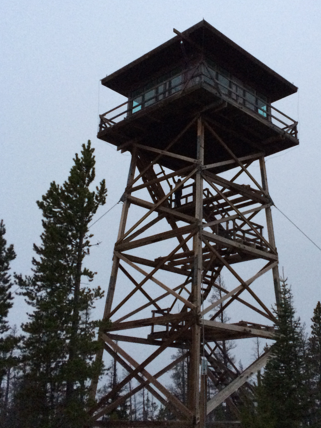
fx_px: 569
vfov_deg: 41.1
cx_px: 220
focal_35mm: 46
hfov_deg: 31.2
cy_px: 183
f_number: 2.2
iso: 200
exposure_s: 1/30
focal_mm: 4.15
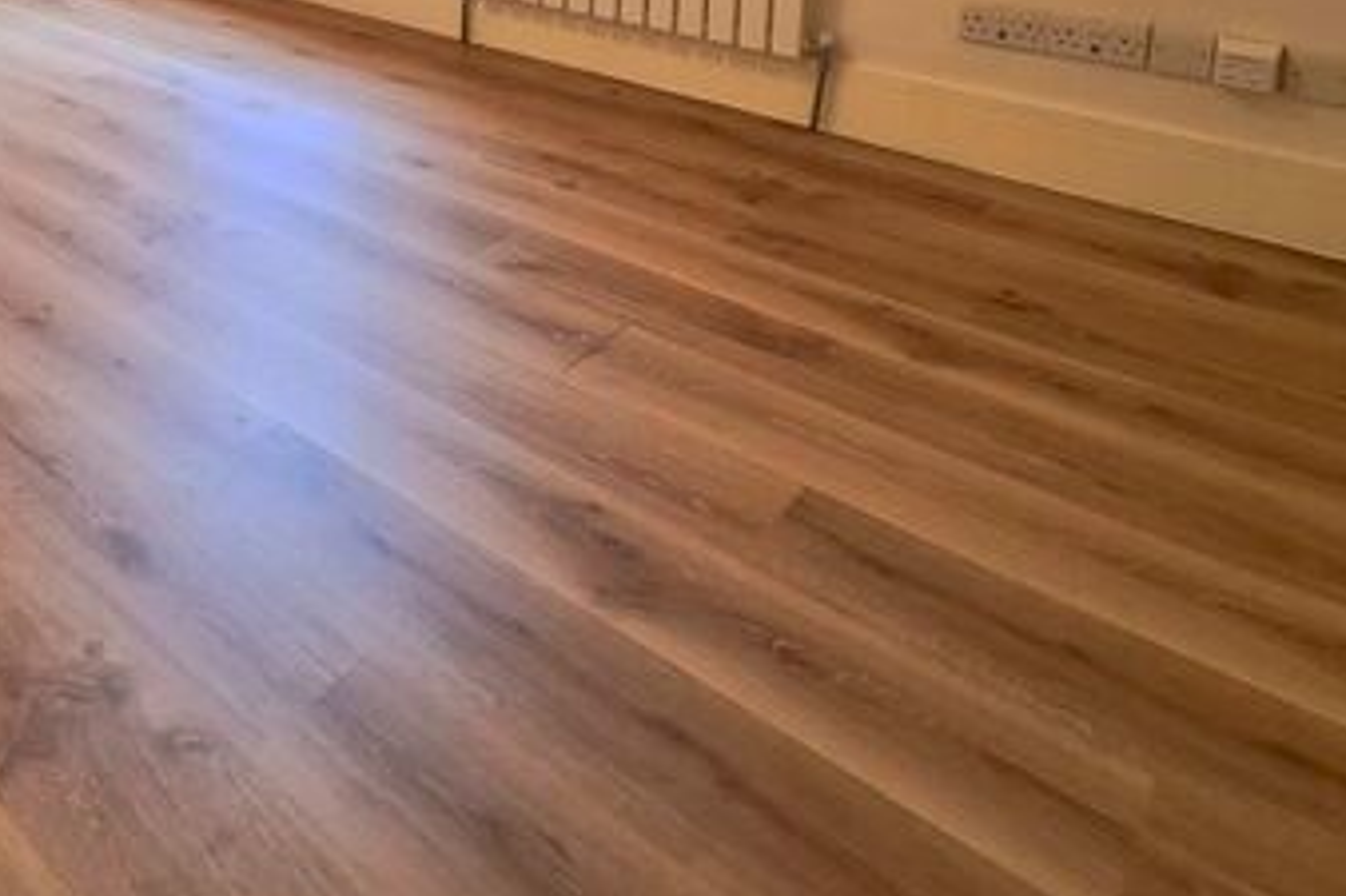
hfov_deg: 57.3
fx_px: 1046
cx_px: 159
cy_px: -125
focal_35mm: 28
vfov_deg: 37.5
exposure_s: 1/50
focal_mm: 2.22
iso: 125
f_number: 2.2
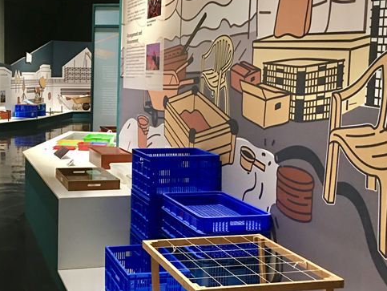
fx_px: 537
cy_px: 126
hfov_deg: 38.5
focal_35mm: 48
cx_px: 94
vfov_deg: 30.3
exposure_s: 1/4
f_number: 2.2
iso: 50
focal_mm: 4.15
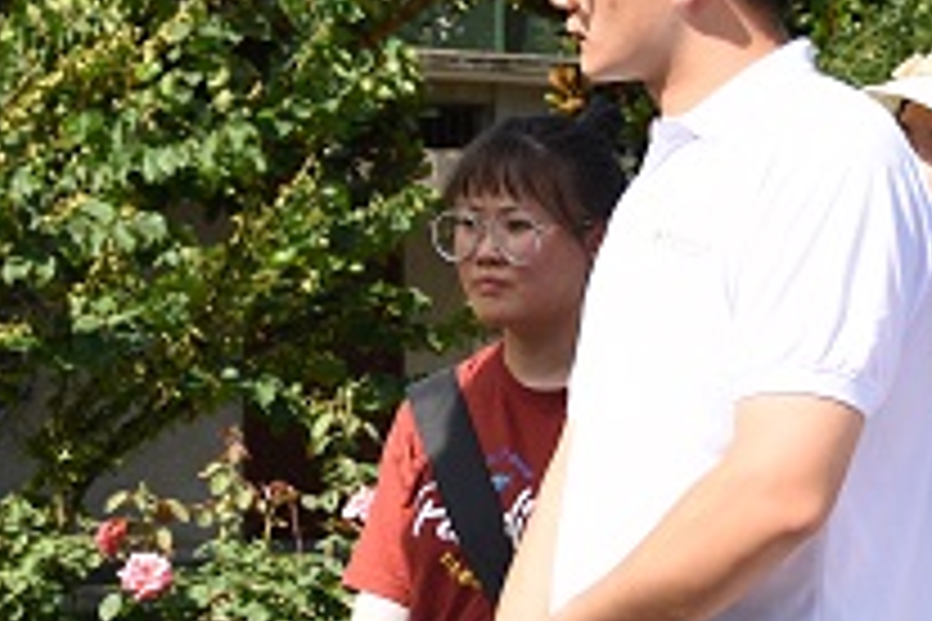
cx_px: 369
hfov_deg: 13.9
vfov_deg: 9.3
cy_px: 238
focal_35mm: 148
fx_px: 3831
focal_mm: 34
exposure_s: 1/400
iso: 100
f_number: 4.2
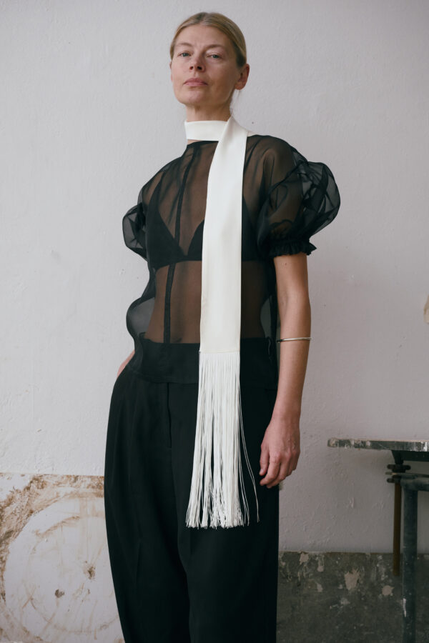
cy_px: 322
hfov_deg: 20.0
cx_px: 214
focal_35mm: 68
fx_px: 1215
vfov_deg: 29.7
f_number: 5.6
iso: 1600
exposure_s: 1/125
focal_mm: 68
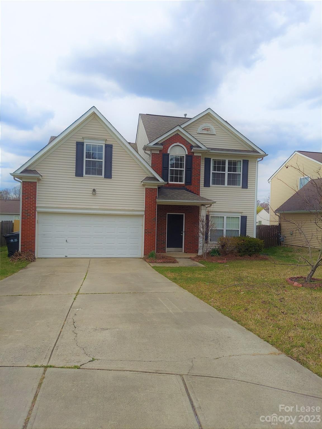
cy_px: 214
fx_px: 298
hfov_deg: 56.8
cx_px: 161
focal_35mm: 24
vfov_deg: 71.6
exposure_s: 1/1319
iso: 50
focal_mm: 5.23
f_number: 1.8
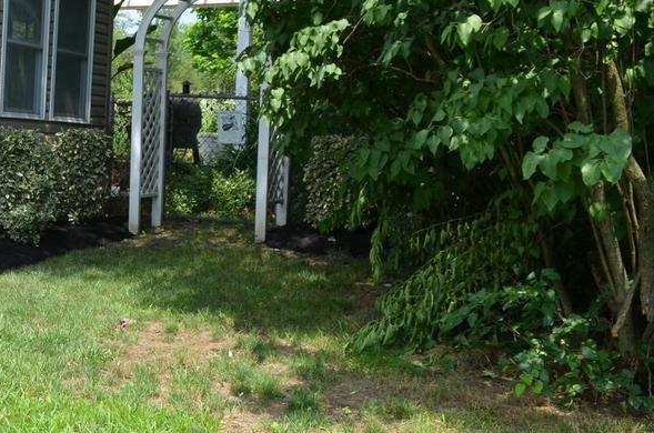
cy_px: 155
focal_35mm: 66
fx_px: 1196
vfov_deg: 20.5
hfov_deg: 27.8
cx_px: -76
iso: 200
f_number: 8
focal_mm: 18
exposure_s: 1/250
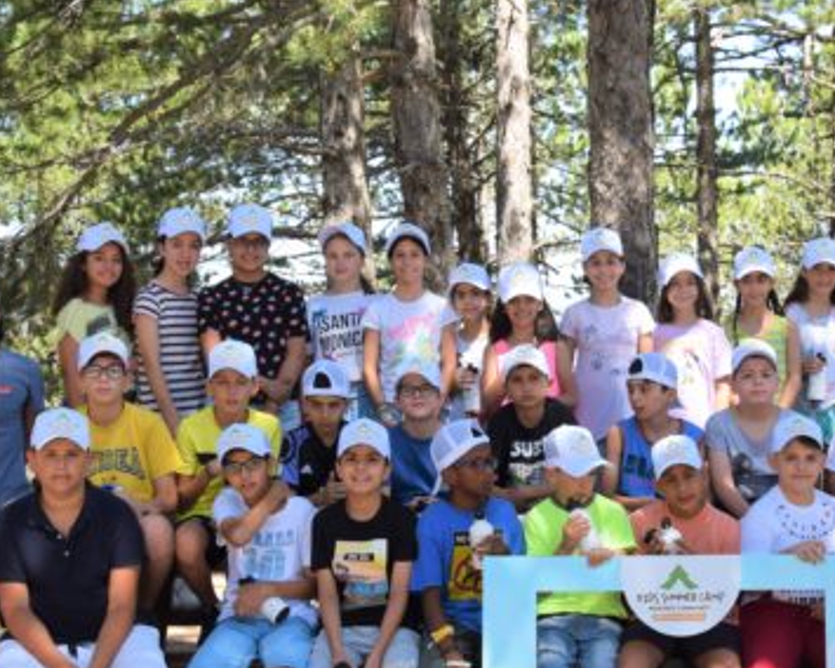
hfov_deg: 25.8
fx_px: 1804
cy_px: 353
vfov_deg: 21.0
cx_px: 590
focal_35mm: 73
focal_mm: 24
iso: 400
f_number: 8
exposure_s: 1/250
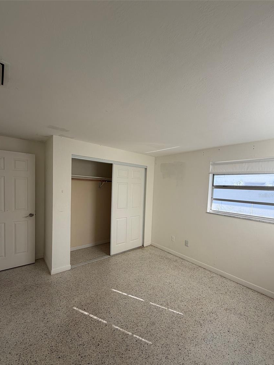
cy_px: 195
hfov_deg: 81.7
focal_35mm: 15
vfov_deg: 98.0
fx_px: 158
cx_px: 135
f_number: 2.2
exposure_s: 1/182
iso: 40
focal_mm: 2.22
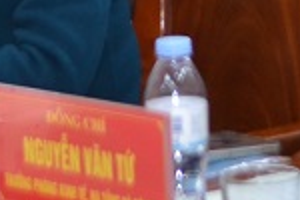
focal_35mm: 296
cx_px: 184
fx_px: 2470
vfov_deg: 4.6
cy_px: -174
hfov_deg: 6.9
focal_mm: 29
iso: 640
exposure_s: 1/60
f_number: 4.5
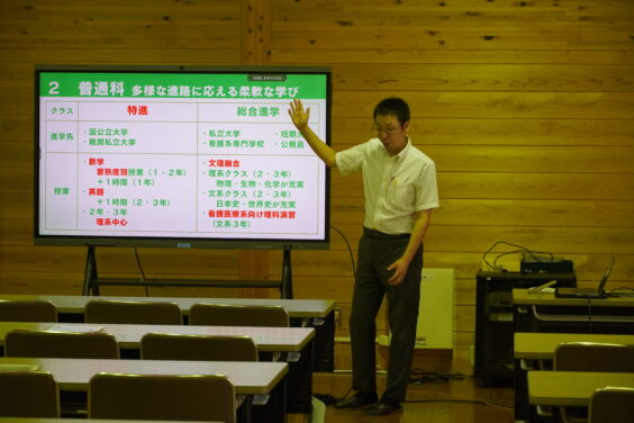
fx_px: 1770
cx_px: 317
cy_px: 212
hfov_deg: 20.3
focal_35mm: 100
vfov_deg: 13.6
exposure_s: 1/160
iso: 2500
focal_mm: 67
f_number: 5.6
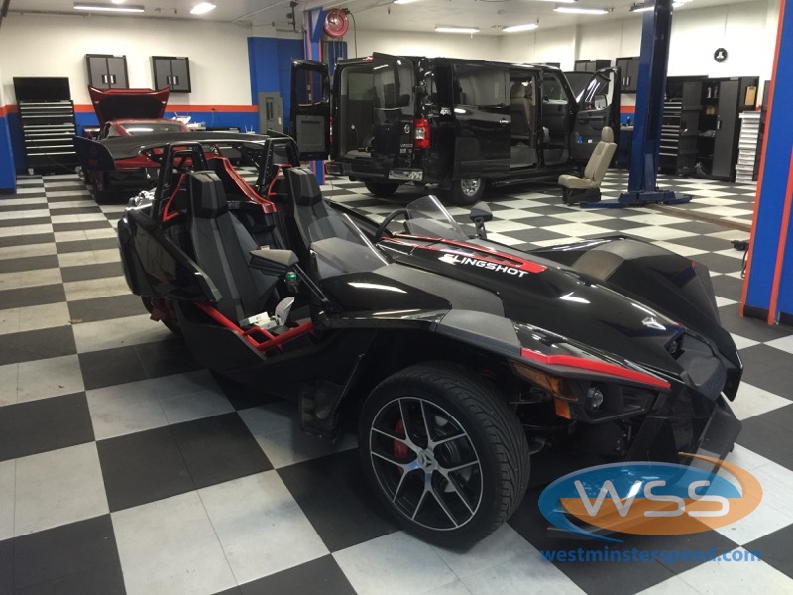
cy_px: 298
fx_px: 664
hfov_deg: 61.7
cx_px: 396
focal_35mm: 29
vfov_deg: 48.2
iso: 100
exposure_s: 1/15
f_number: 2.2
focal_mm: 4.15
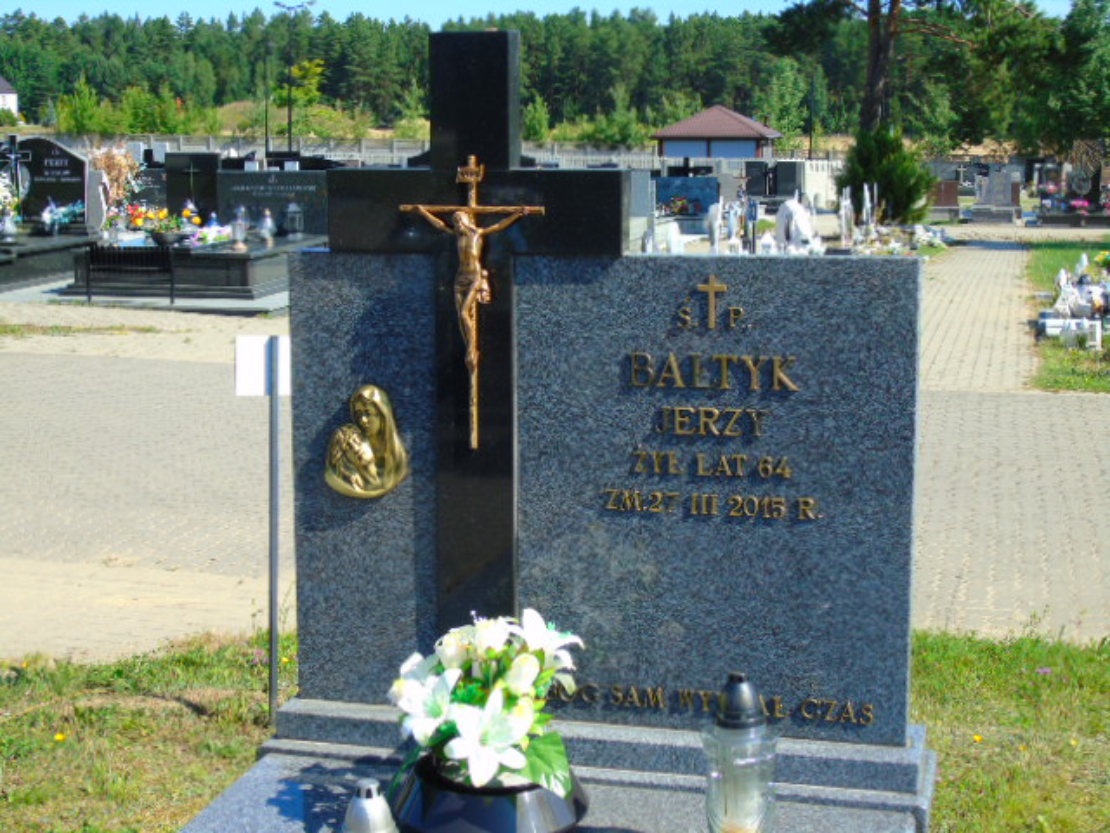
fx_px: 1732
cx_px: 555
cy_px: 416
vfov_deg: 27.0
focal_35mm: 54
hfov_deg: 35.5
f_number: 4.3
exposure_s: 1/320
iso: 80
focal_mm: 9.6
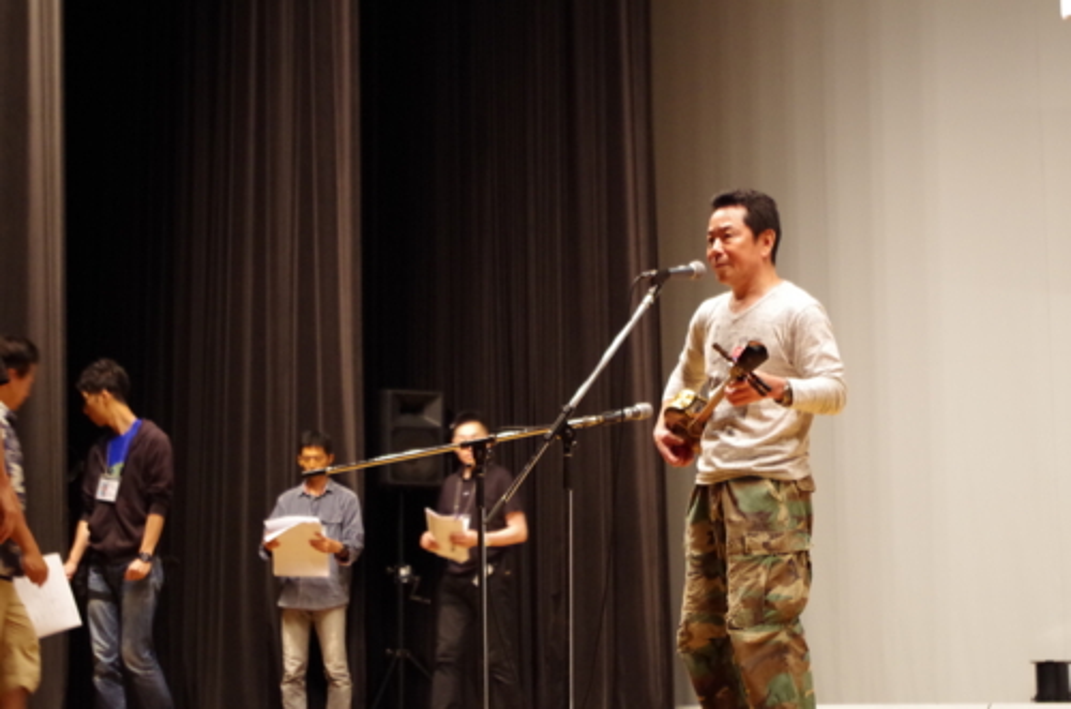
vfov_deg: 16.6
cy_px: 354
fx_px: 2434
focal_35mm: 82
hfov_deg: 24.8
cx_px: 536
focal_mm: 55
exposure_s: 1/15
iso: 3200
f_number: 5.6
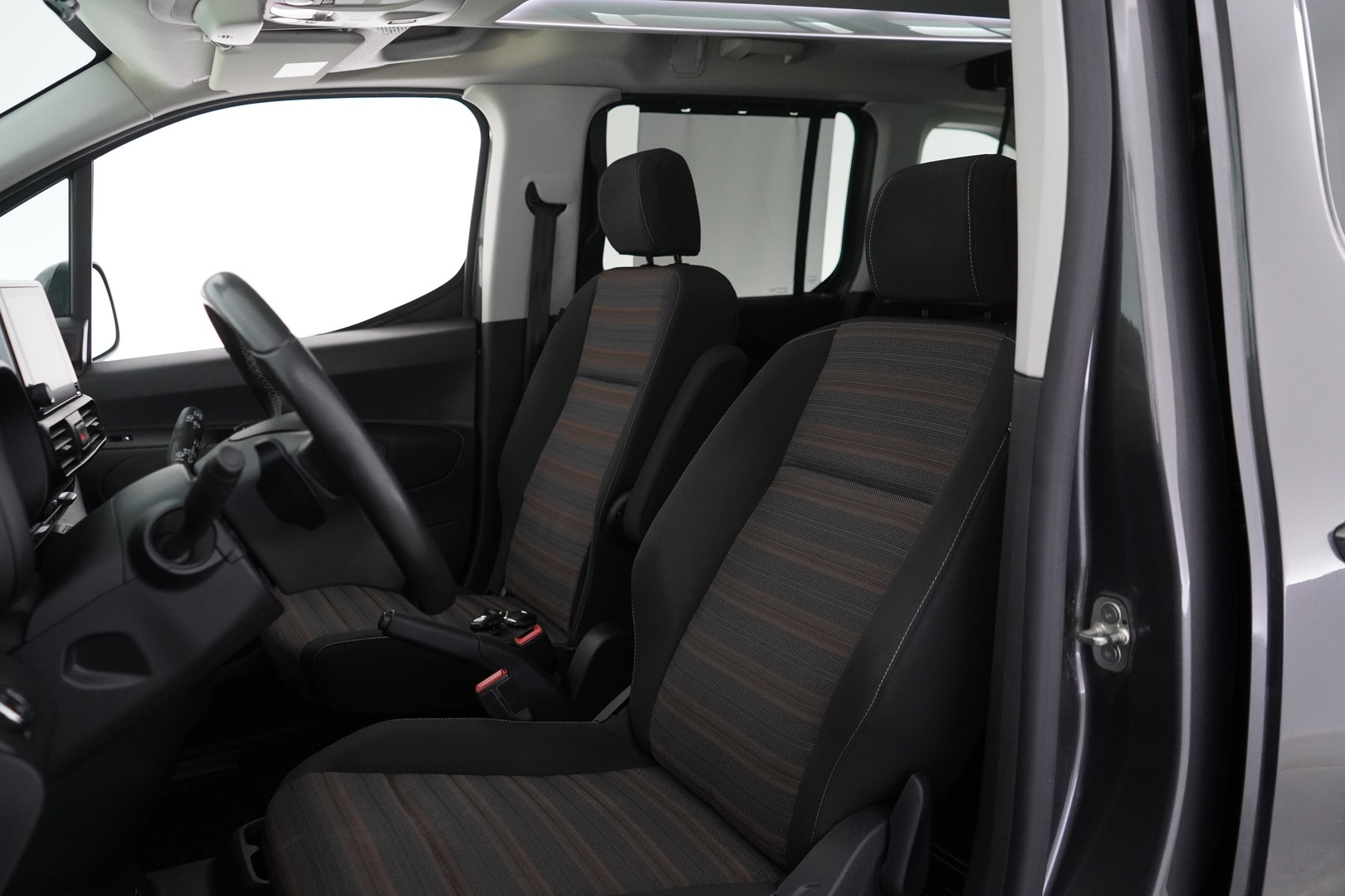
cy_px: 448
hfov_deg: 65.5
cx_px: 672
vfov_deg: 46.4
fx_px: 1046
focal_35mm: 28
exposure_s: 1/60
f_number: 3.5
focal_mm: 28
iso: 4000
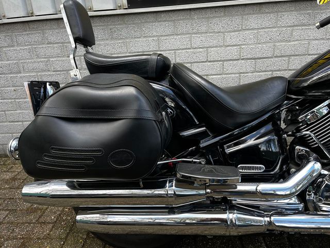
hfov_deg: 67.3
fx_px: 248
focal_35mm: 26
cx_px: 165
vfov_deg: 53.1
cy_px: 124
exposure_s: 1/122
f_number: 1.6
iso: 50
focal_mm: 5.1
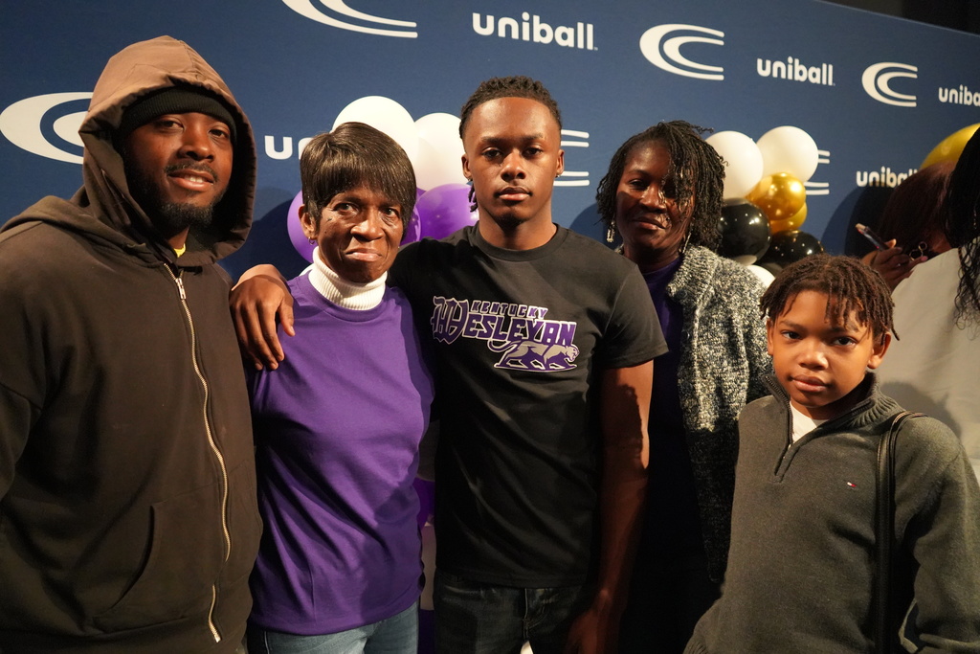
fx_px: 762
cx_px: 490
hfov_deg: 65.5
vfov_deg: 46.4
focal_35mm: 28
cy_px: 327
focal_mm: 28
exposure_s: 1/160
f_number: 3.5
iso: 12800
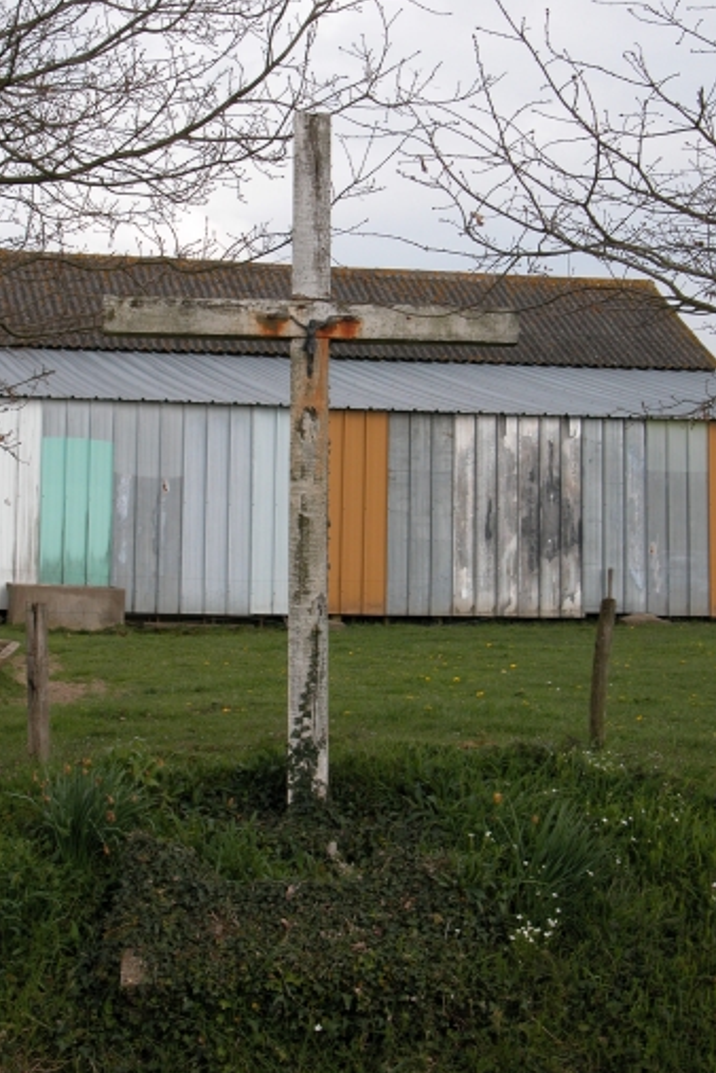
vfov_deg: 24.8
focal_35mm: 82
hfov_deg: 16.6
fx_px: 2446
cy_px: 538
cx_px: 311
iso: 100
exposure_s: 1/227
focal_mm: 19.9
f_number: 6.1
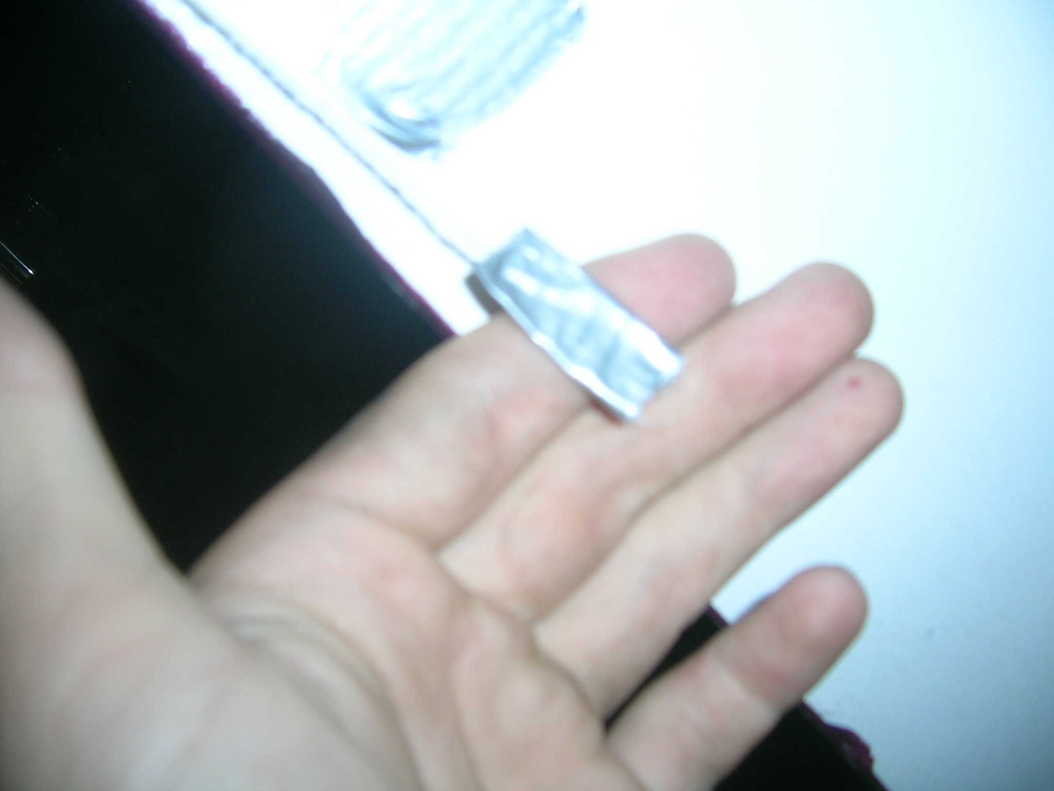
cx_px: 527
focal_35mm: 35
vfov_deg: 40.7
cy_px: 396
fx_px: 1066
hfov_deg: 52.6
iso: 50
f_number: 2.8
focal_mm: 5.4
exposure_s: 1/60.1
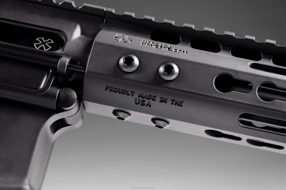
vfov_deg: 10.7
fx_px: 1011
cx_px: 143
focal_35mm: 128
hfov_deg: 16.1
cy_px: 95
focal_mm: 85
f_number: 8
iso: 200
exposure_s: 1/40
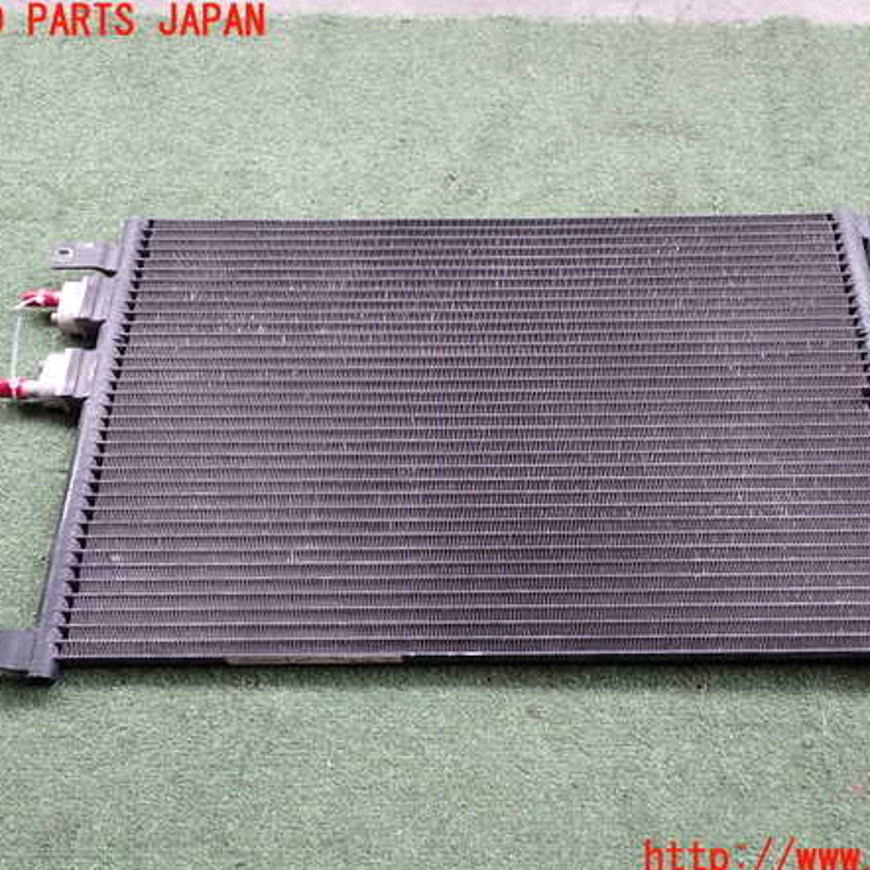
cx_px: 498
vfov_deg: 46.0
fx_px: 1024
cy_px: 441
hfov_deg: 45.9
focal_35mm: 36
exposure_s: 1/125
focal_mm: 5.4
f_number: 2.3
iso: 160
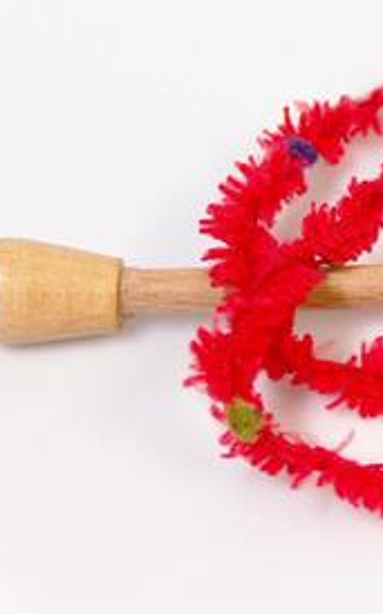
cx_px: 423
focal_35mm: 130
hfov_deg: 10.0
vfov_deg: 16.1
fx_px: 2173
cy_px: 286
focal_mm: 17.25
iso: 200
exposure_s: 1/21.4
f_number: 2.9
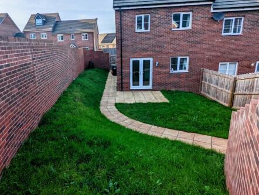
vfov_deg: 63.2
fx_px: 157
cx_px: 104
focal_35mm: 21
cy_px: 82
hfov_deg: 78.0
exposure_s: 1/1120
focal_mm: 2.35
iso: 52
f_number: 2.2
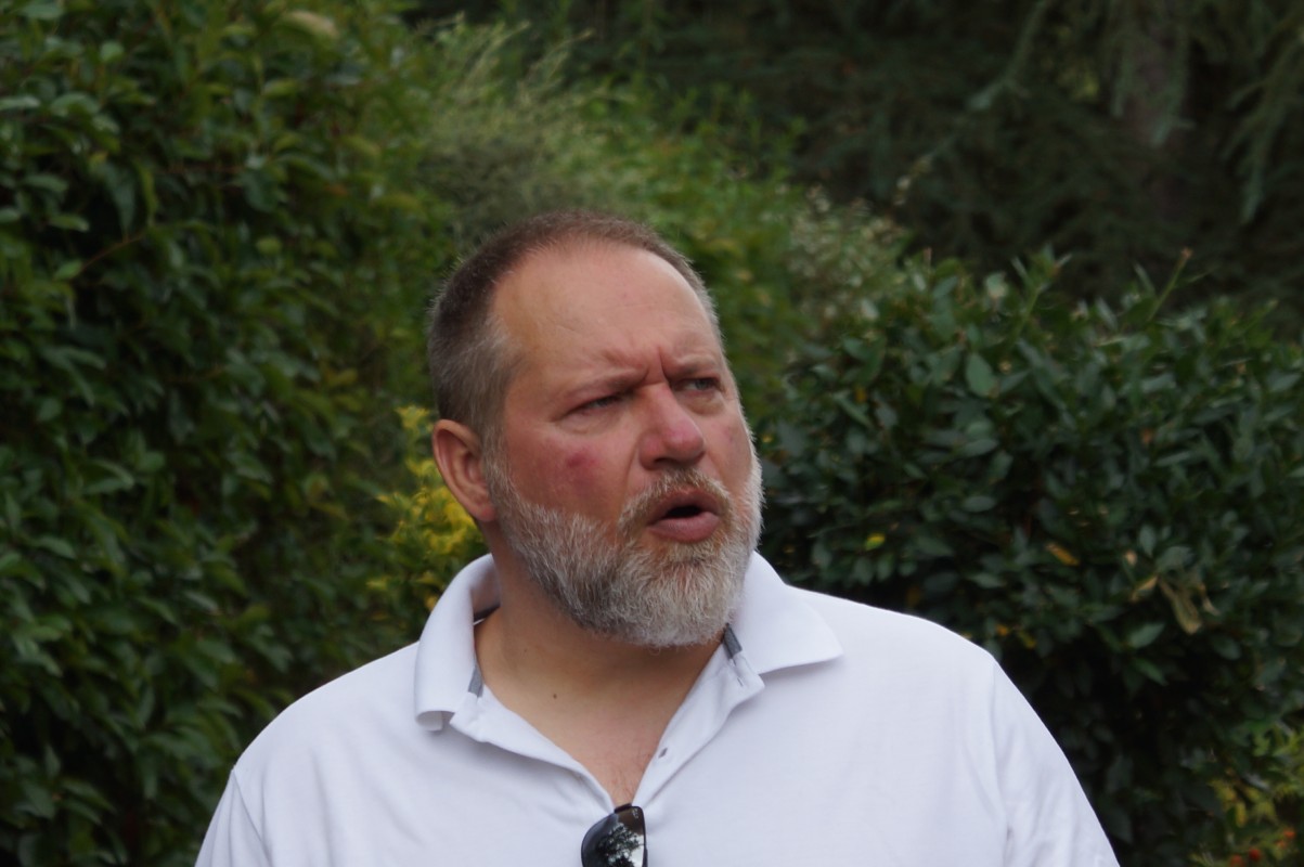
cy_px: 434
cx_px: 652
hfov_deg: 13.7
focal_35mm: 150
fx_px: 5429
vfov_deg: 9.1
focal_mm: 50
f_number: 6.3
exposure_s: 1/160
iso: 100
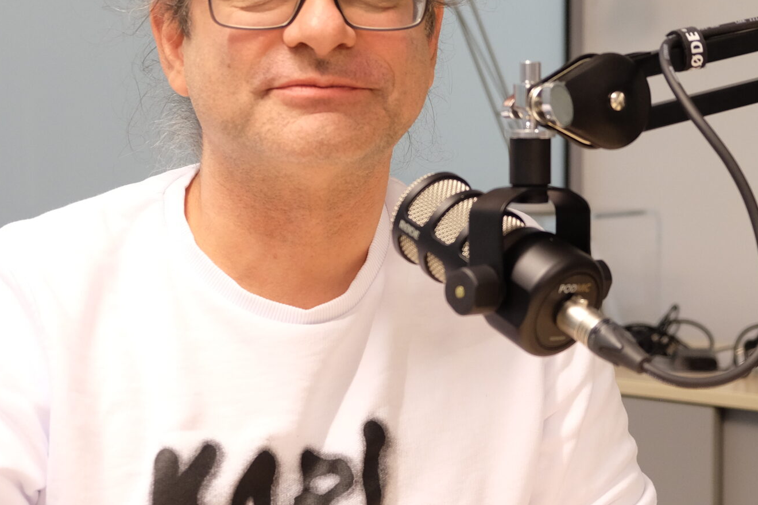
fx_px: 2000
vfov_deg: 14.4
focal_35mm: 95
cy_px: 202
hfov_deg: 21.5
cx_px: 351
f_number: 3.6
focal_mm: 32.9
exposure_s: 1/56
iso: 800
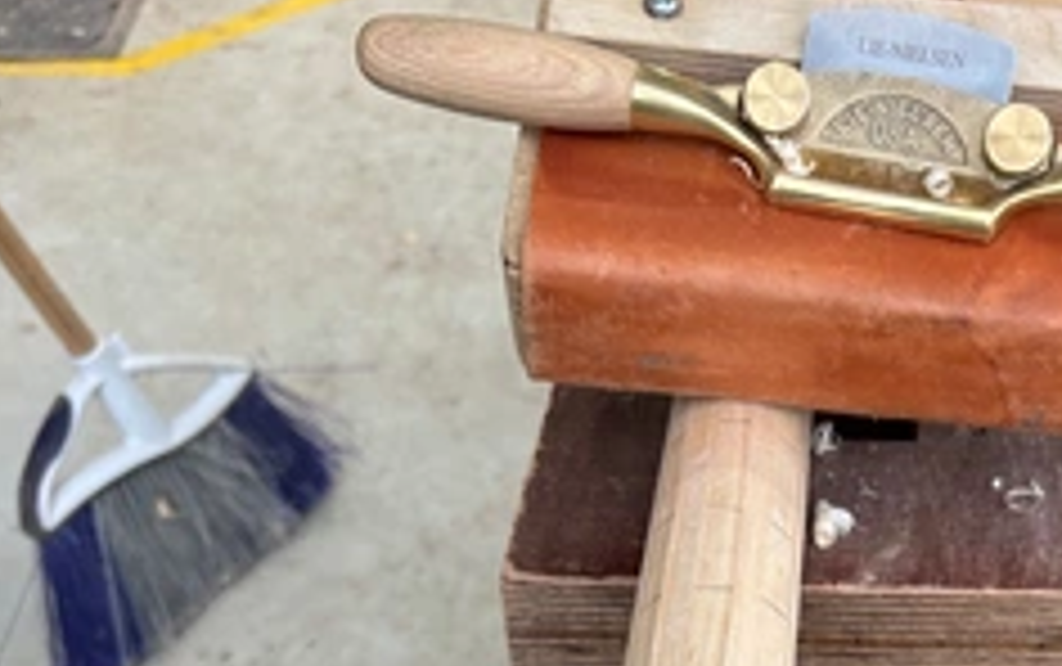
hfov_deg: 35.5
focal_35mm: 56
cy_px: 904
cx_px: 792
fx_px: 1622
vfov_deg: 20.8
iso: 80
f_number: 1.6
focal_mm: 5.96
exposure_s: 1/121
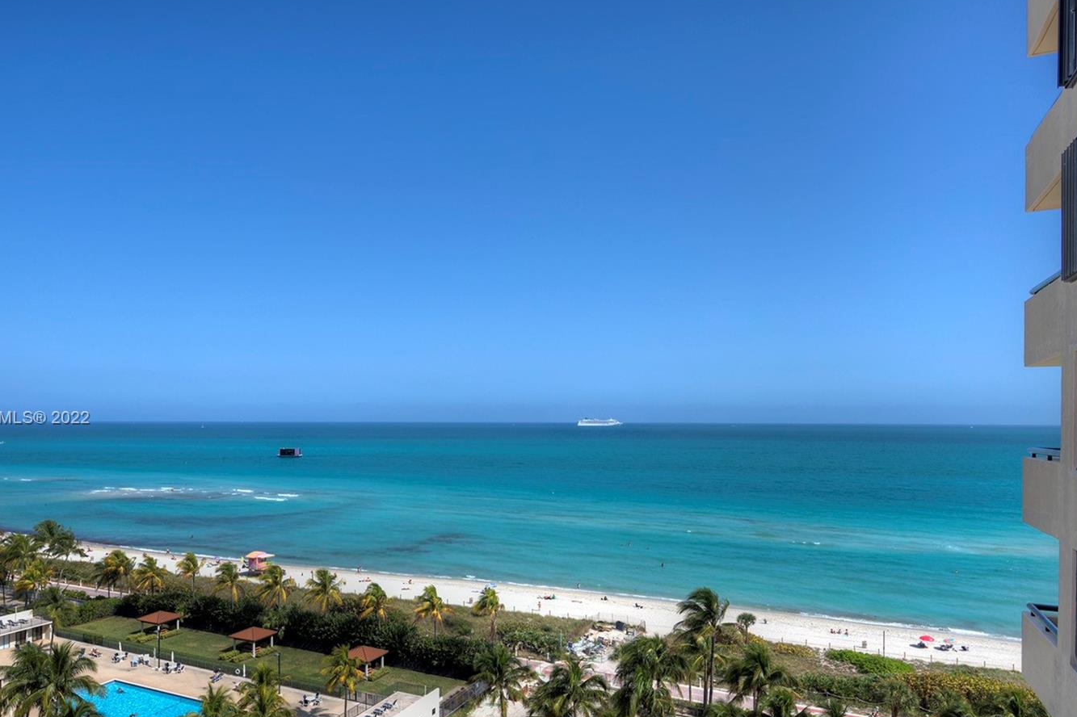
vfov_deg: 52.8
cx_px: 477
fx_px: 718
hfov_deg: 73.5
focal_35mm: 24
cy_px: 419
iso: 200
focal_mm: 20
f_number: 8
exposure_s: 1/60
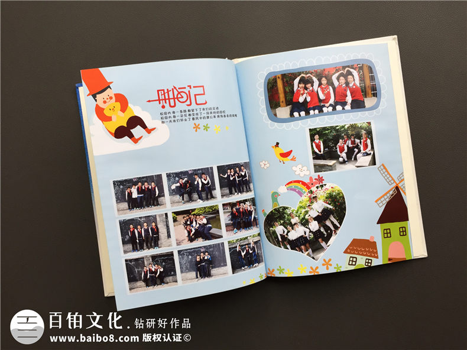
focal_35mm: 29
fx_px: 391
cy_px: 175
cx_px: 234
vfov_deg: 48.2
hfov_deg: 61.7
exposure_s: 1/33
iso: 80
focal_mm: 4.15
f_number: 2.2
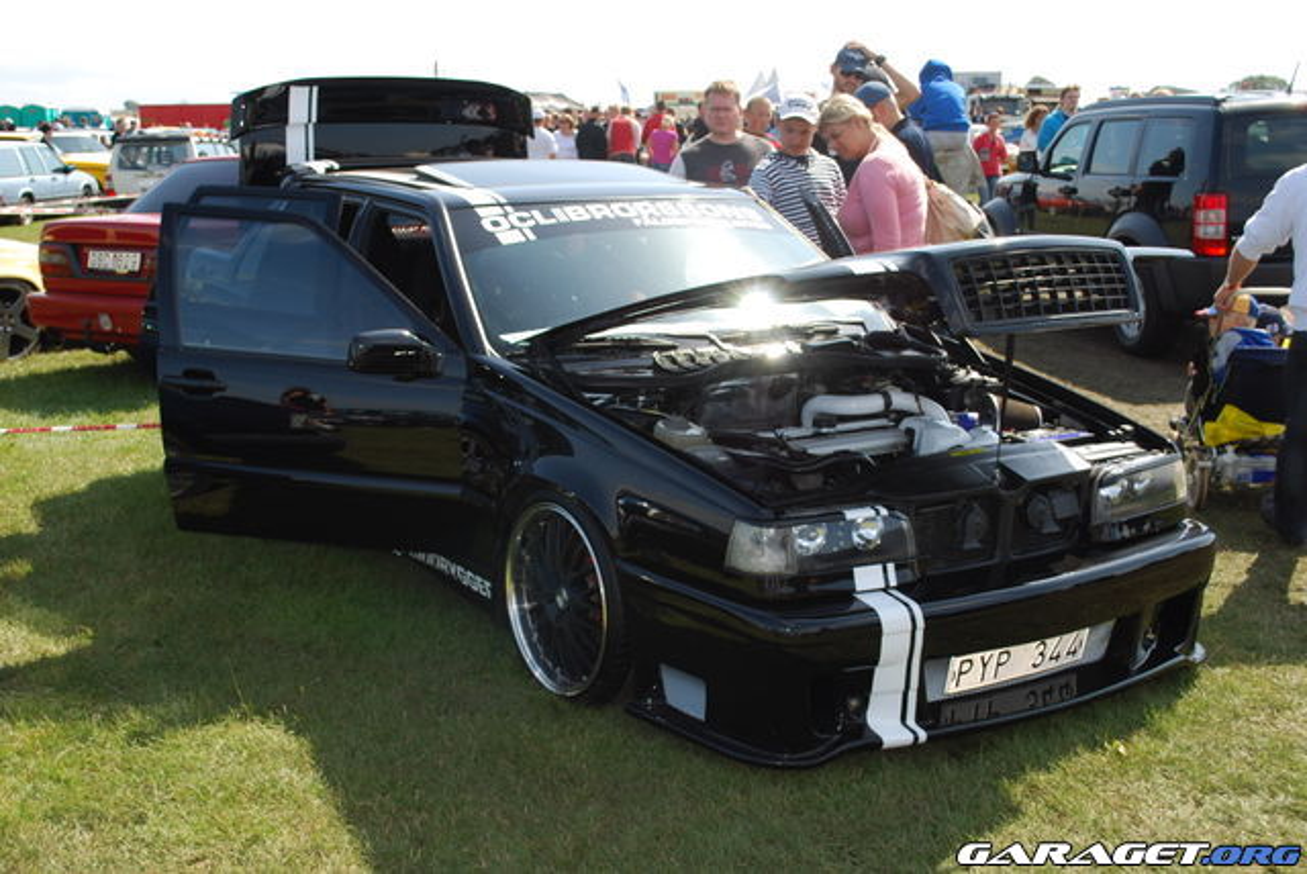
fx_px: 1581
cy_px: 437
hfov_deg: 44.9
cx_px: 654
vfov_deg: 30.9
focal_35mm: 44
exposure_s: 1/200
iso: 100
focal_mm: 29
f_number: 5.6
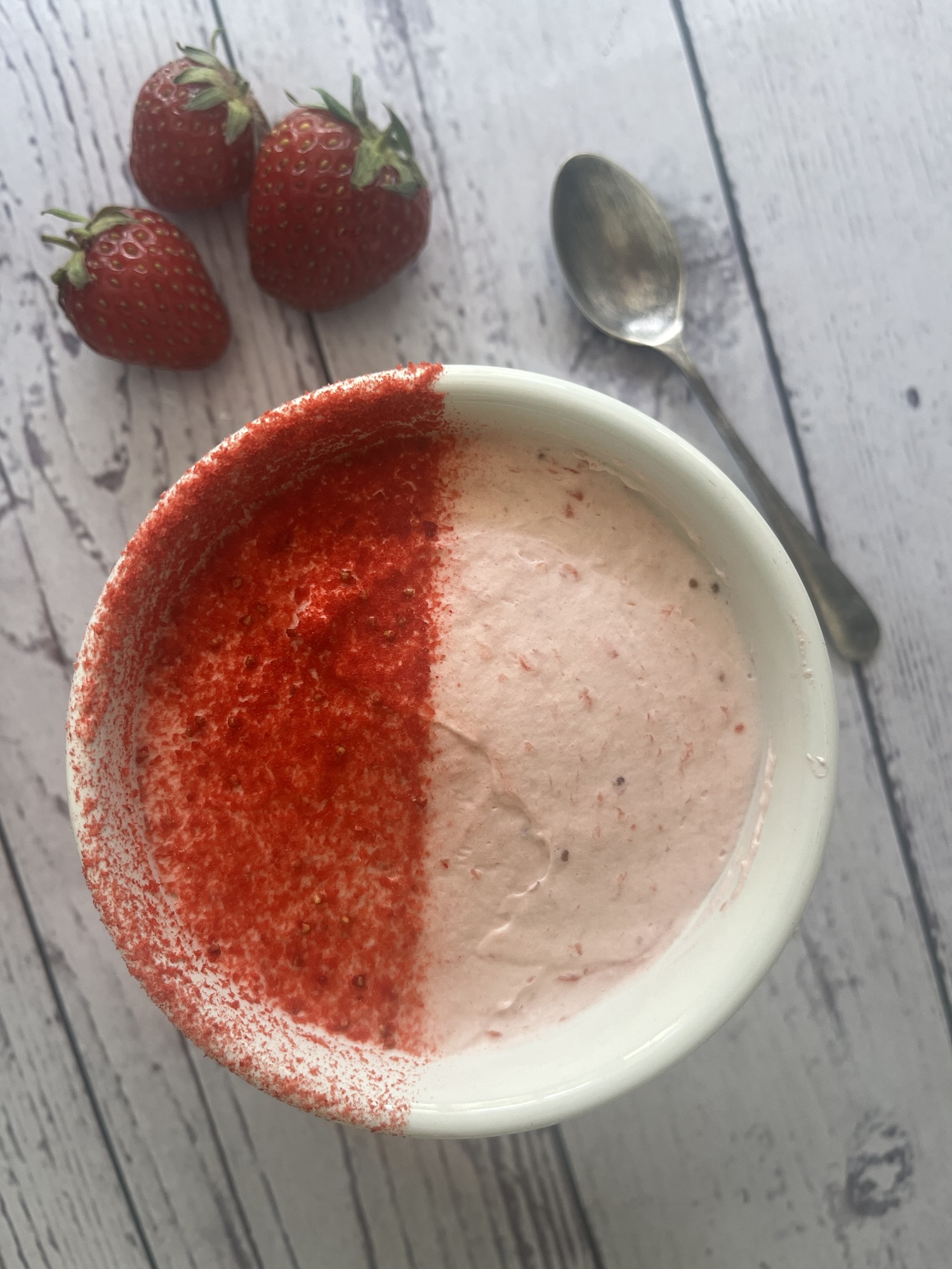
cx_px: 476
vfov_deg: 67.3
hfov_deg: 53.1
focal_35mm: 26
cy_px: 634
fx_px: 953
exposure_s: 1/122
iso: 80
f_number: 1.6
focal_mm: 5.1
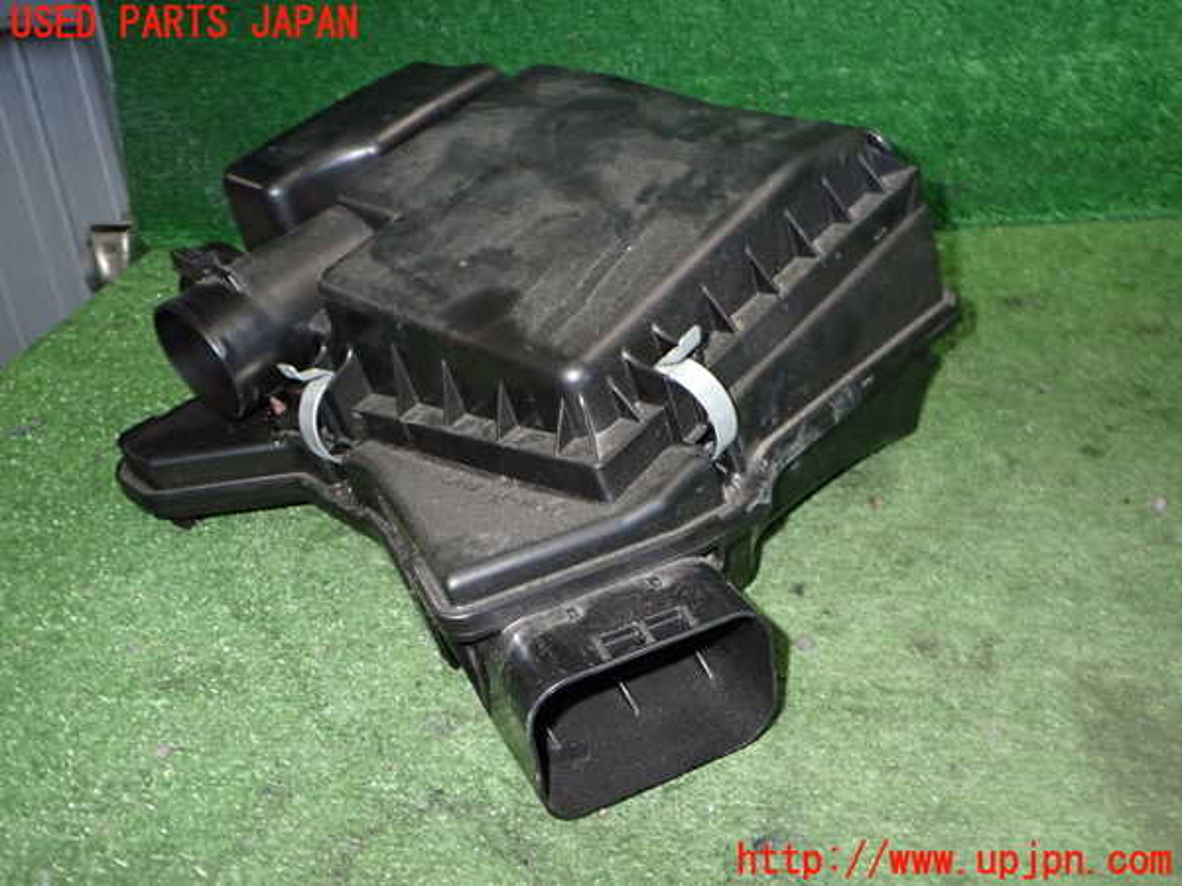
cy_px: 443
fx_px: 1024
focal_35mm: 30
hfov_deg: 60.0
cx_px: 591
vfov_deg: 46.8
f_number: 6.3
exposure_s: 1/30
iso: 800
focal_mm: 5.4
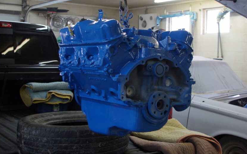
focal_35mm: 51
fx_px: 343
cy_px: 67
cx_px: 135
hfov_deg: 39.5
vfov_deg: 25.3
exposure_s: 1/30
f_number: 4
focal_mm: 26.25
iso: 400
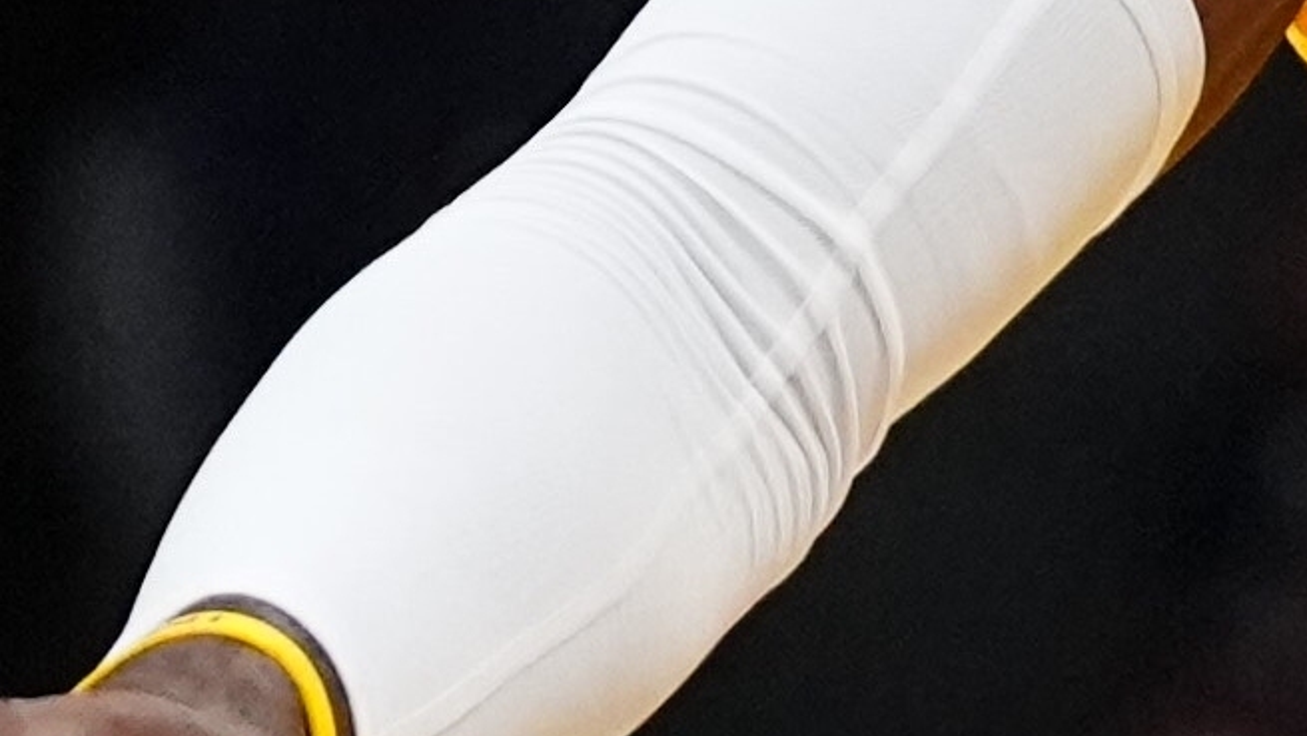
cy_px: -130
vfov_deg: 2.0
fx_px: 21426
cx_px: 2666
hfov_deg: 3.5
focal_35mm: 618
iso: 4000
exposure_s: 1/2000
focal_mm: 106
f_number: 3.2
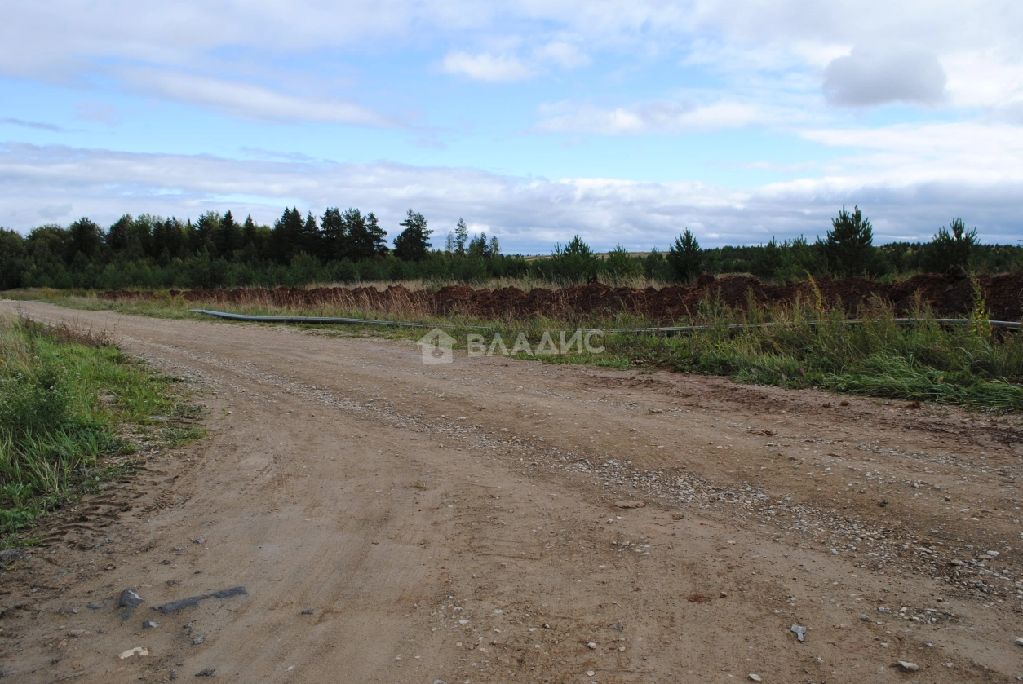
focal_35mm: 27
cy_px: 342
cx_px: 512
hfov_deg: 67.3
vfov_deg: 48.0
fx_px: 768
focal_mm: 18
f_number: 8
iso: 100
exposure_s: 1/250
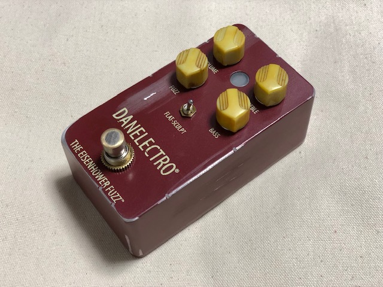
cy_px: 144
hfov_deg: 36.8
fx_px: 575
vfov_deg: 28.0
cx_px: 192
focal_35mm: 52
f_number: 2.4
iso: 100
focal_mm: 6
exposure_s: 1/50
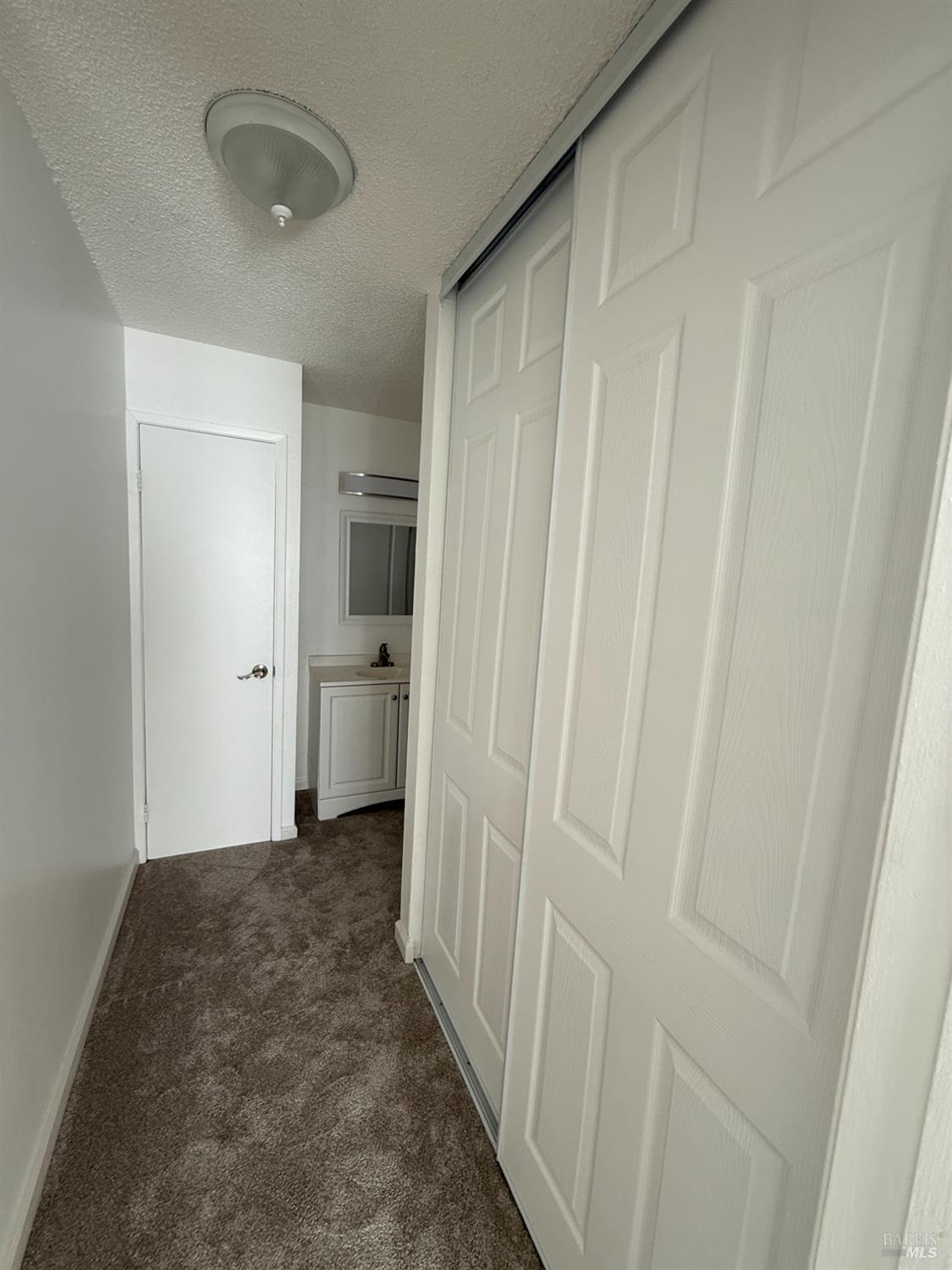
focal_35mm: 14
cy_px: 635
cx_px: 476
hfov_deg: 85.7
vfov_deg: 102.1
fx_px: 513
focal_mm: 2.22
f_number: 2.2
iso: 100
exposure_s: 1/99
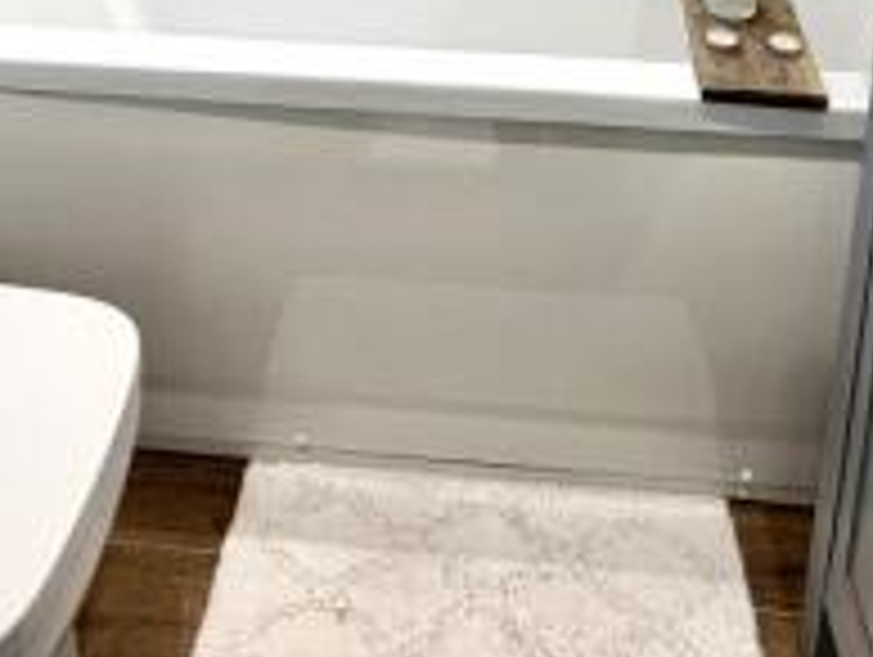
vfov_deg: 26.3
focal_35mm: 42
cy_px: -299
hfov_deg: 44.7
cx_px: 443
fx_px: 1061
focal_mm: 2.22
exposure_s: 1/100
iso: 100
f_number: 2.2
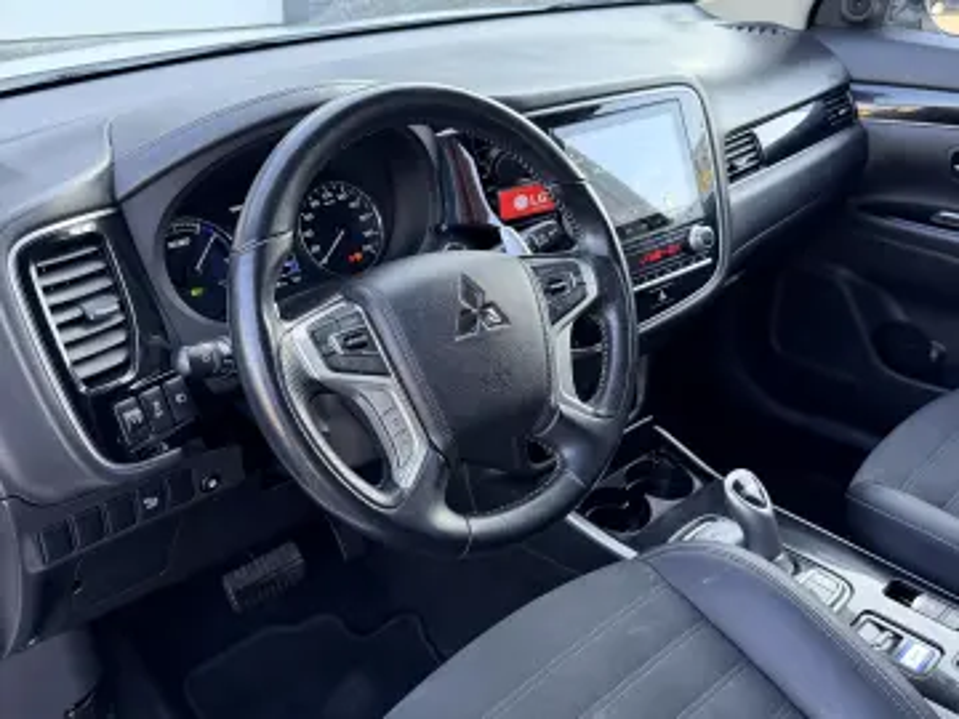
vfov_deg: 56.8
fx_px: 665
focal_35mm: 24
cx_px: 480
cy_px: 360
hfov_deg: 71.6
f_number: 1.78
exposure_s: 1/167
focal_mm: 6.76
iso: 200
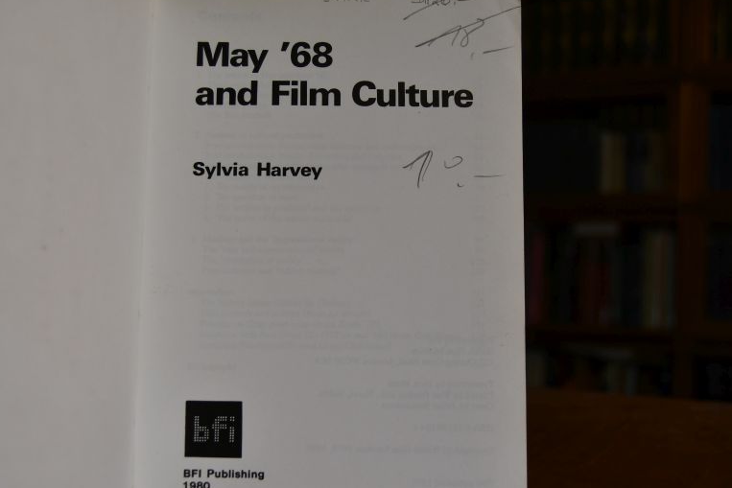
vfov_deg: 29.2
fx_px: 935
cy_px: 274
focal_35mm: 46
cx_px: 378
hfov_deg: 42.7
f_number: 5
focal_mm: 26
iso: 400
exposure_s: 1/250
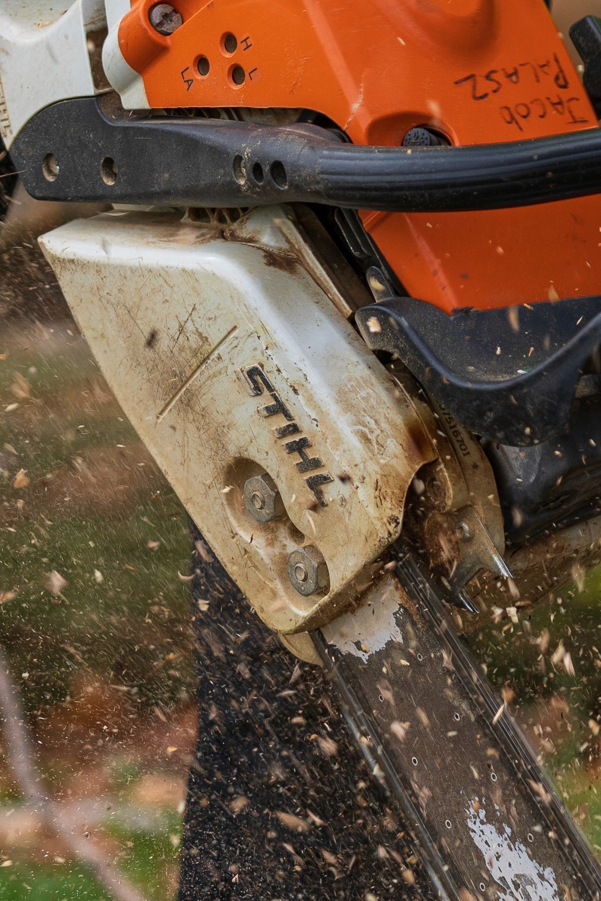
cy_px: 514
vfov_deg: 5.1
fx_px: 10091
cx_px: 274
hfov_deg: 3.4
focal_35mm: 403
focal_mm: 134
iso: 200
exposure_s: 1/800
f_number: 4
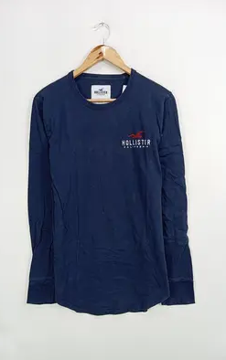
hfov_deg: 41.9
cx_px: 111
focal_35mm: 30
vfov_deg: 62.9
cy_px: 180
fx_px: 295
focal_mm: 4.22
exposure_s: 1/50
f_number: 1.8
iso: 66
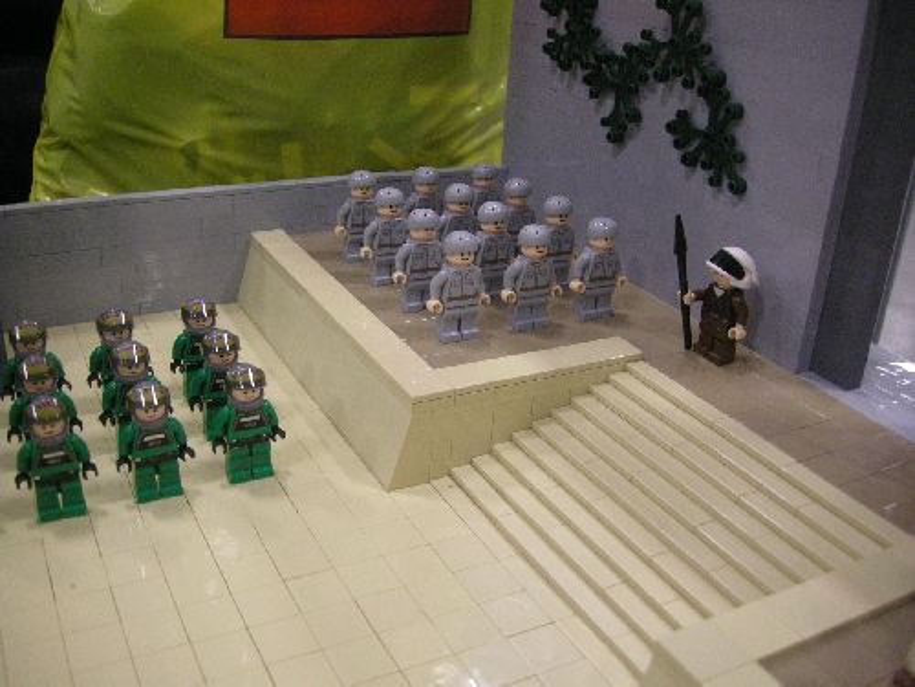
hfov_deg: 51.4
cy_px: 344
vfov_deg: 39.7
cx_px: 458
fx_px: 952
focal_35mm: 36
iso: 400
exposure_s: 1/23
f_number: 2.7
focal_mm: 7.5
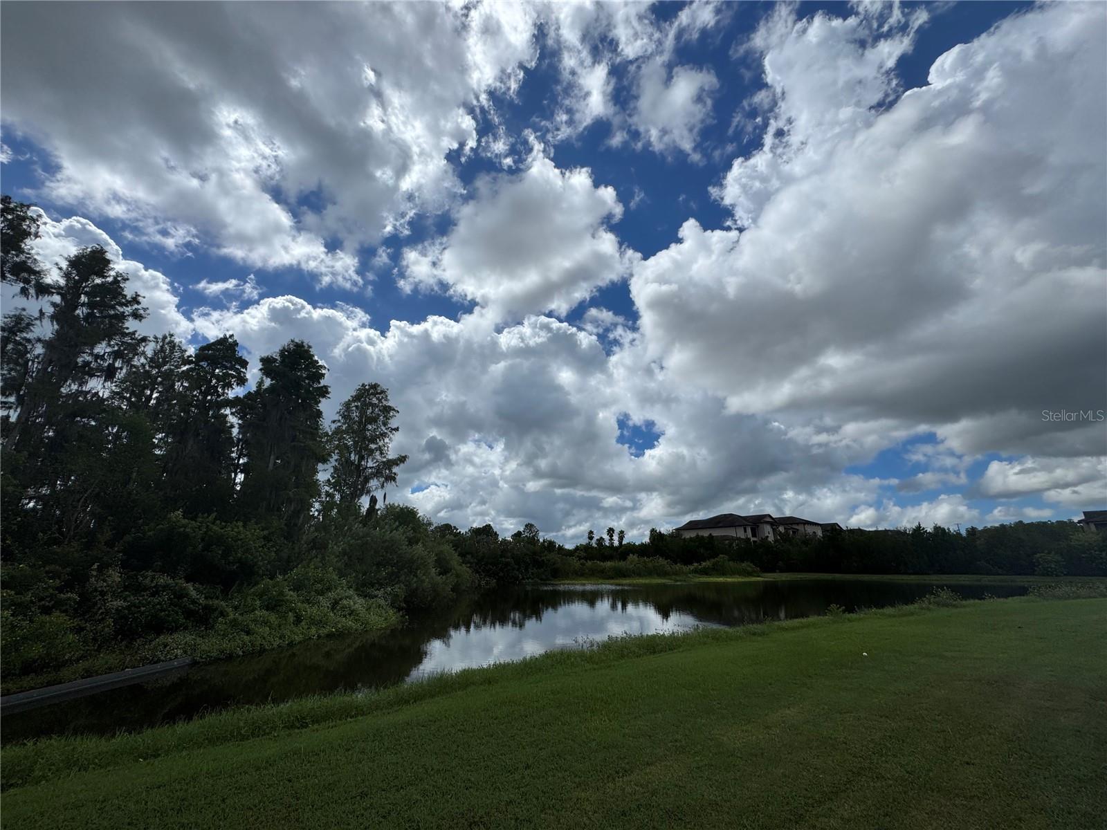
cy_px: 415
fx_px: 448
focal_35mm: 14
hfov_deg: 102.1
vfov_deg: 85.7
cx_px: 554
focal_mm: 2.22
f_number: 2.2
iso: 32
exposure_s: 1/5263
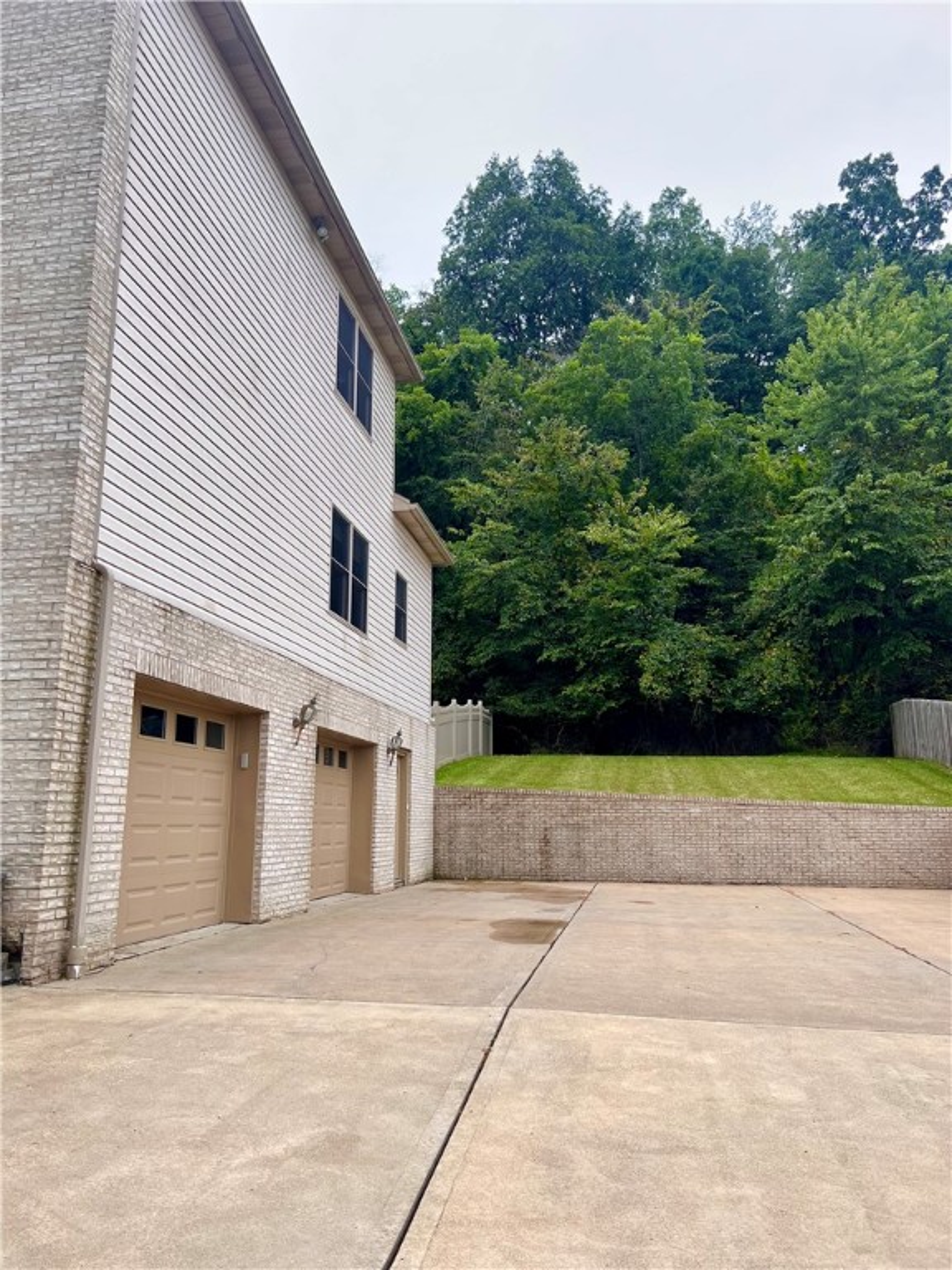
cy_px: 635
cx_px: 476
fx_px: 953
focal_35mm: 26
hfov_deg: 53.1
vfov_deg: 67.3
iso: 50
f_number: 1.5
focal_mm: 5.7
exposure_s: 1/1058
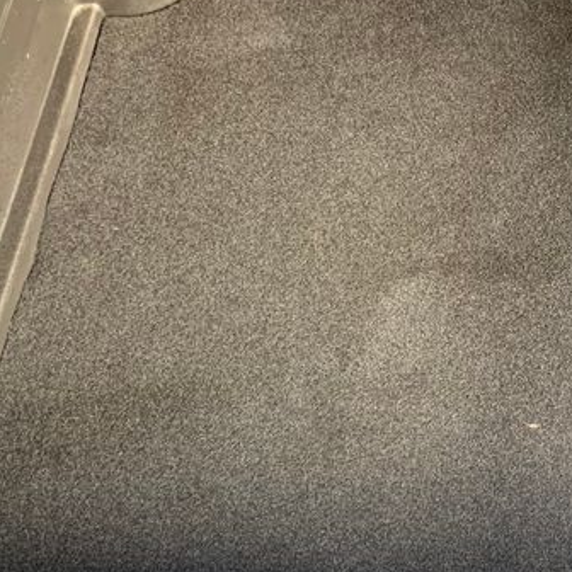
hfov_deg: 22.8
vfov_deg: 24.6
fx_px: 1309
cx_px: 678
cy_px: 250
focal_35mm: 70
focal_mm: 4.25
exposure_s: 1/60
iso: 160
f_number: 1.8
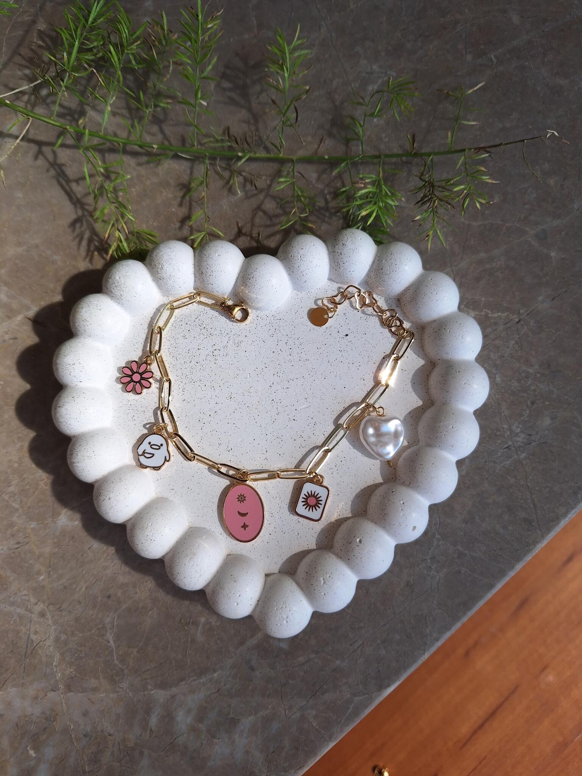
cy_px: 388
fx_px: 516
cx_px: 291
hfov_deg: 58.9
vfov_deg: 73.9
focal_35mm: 23
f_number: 1.8
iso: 40
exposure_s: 1/667
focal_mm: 5.54
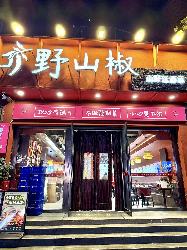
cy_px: 125
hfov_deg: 56.8
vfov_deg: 71.6
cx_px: 94
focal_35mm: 24
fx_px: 173
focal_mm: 6.76
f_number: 1.78
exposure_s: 1/100
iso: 250
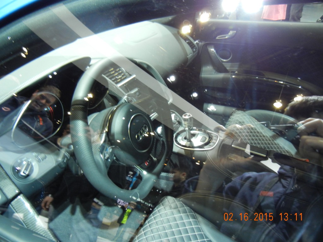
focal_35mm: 30
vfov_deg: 46.8
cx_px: 162
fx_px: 280
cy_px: 121
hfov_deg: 60.0
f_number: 3.5
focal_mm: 5.4
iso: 400
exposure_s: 1/30
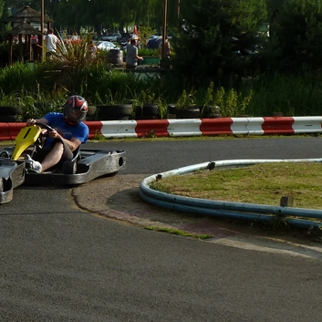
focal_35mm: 123
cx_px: 65
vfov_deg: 14.2
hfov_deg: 14.1
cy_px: 190
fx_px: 1294
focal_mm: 7.9
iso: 80
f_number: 4
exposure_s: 1/500
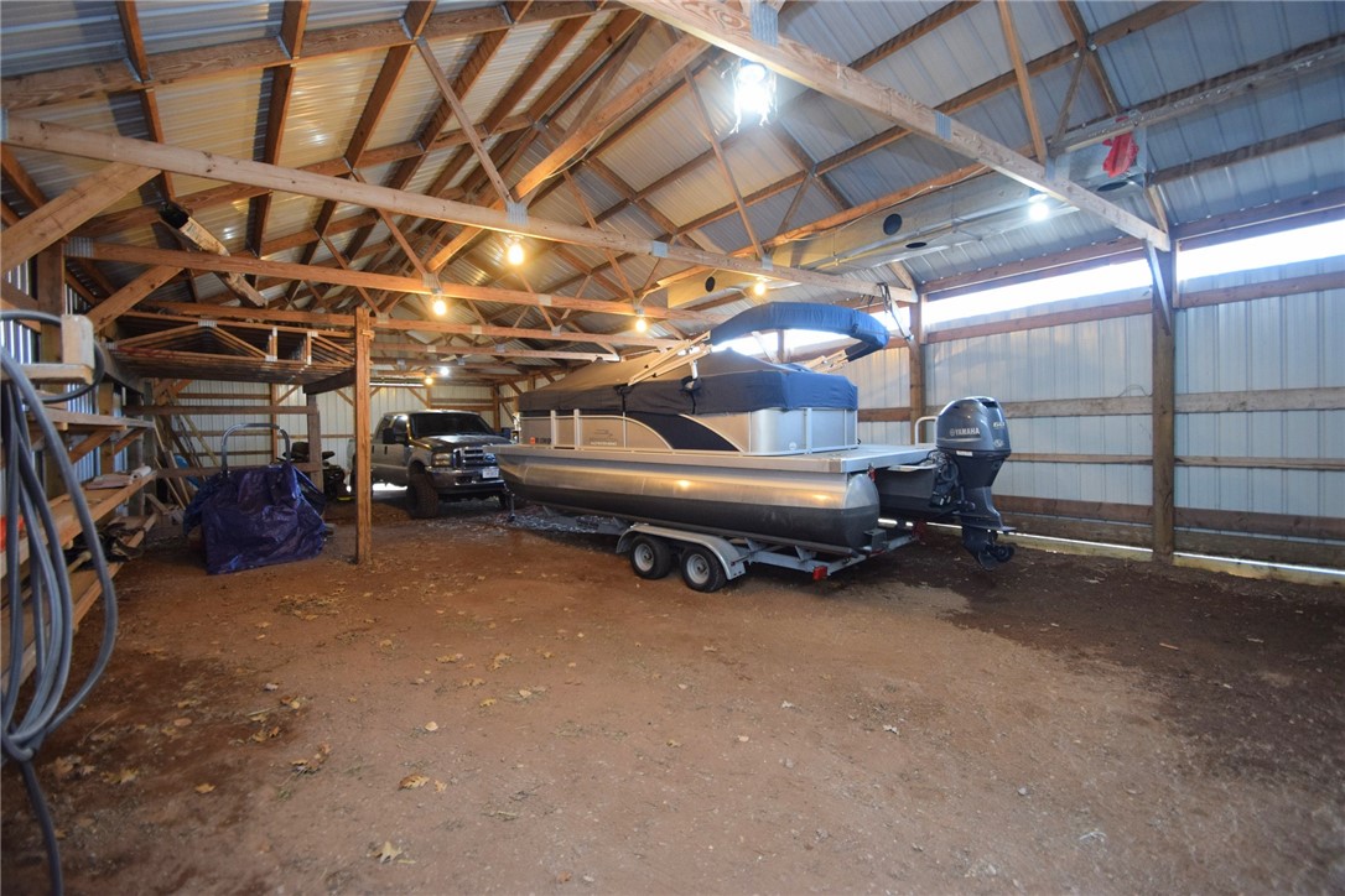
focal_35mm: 15
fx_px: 560
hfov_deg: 100.4
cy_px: 448
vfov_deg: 77.3
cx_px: 672
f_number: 3.5
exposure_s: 1/60
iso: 1100
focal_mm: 10
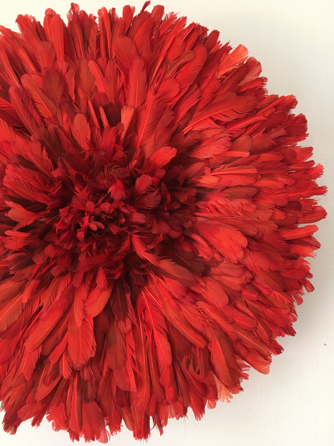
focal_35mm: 29
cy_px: 223
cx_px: 167
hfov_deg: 48.2
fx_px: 373
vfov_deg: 61.7
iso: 32
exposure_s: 1/17
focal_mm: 4.15
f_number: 2.2
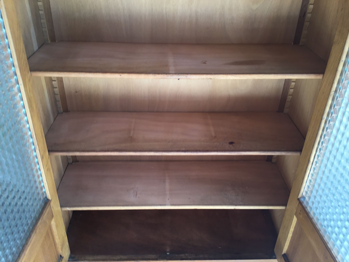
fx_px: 313
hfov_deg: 58.4
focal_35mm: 31
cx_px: 174
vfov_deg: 45.4
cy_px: 131
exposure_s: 1/50
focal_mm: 3.3
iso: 25
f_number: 2.4
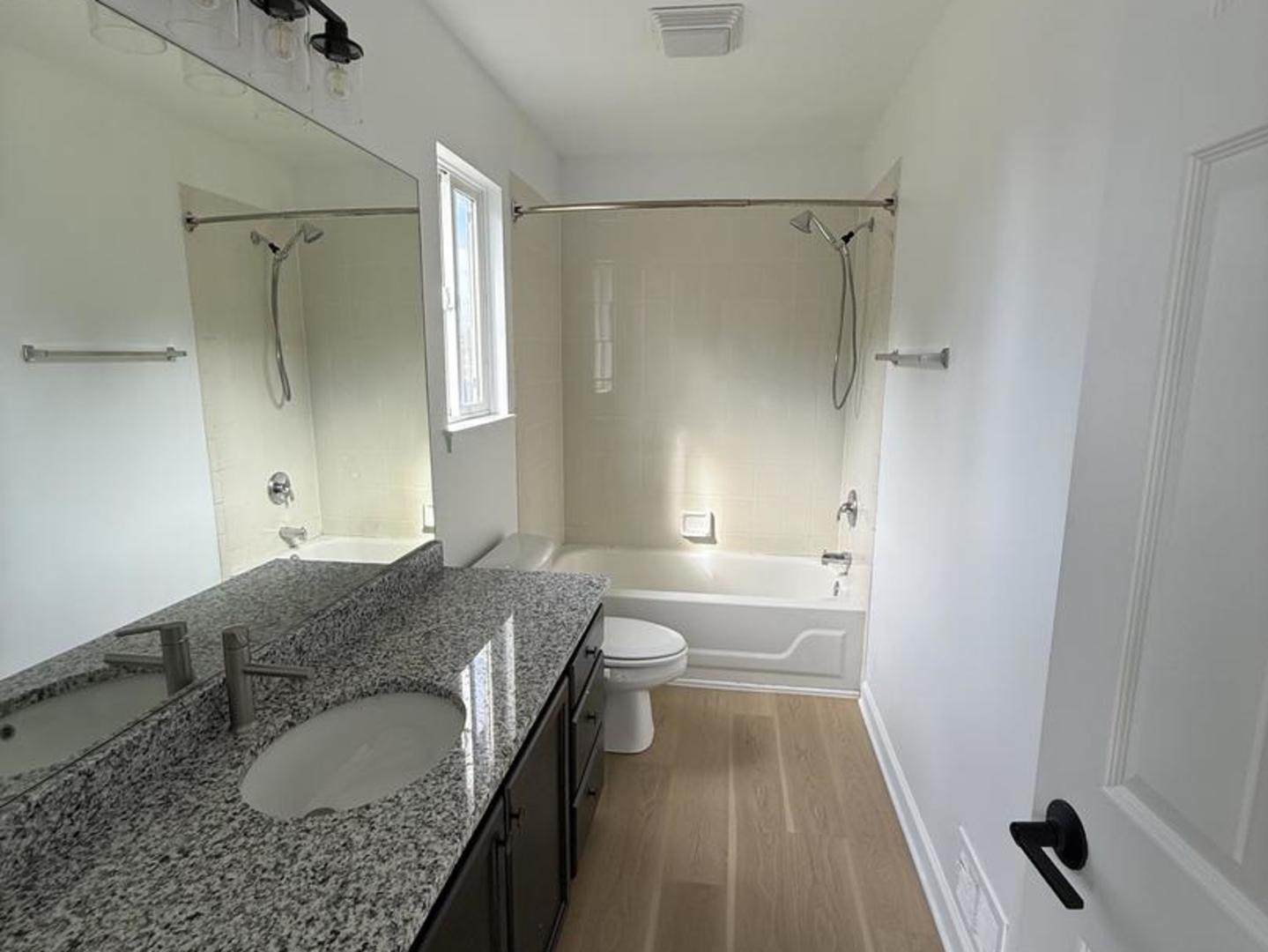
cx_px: 634
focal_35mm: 14
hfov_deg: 102.0
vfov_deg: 85.7
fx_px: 513
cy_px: 476
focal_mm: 2.22
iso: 80
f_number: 2.2
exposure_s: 1/99
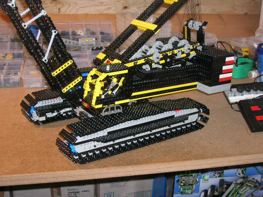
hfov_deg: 38.2
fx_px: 380
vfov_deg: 29.1
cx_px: 132
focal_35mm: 50
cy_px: 98
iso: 50
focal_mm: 8.4
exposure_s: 1/60.1
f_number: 3.3
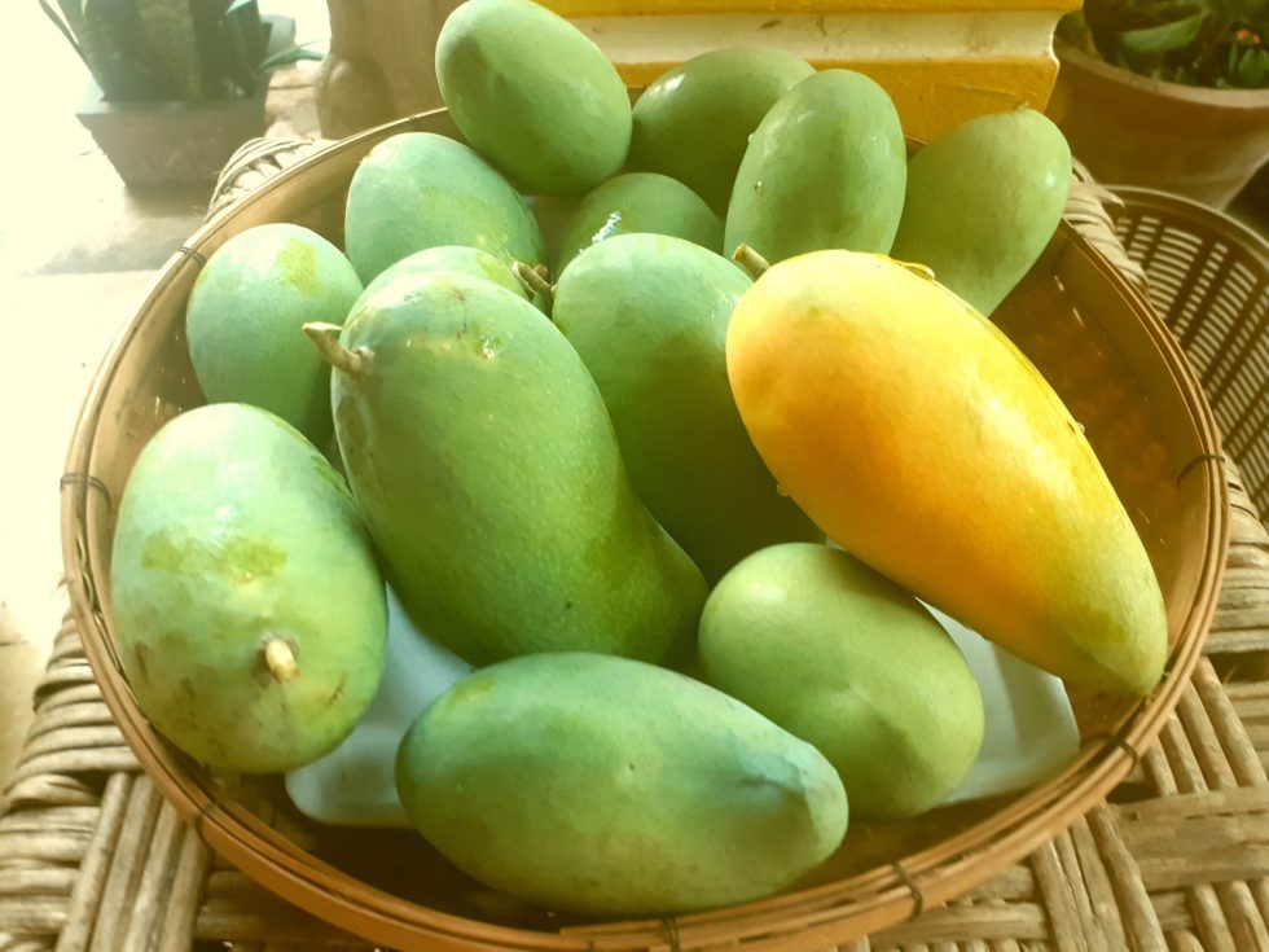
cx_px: 634
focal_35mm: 27
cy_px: 476
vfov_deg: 51.4
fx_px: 990
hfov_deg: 65.3
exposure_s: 1/50
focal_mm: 3.6
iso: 100
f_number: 1.9
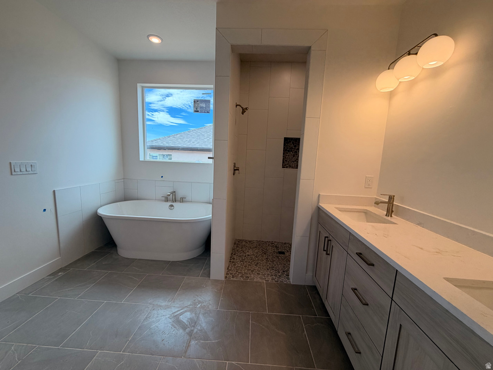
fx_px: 199
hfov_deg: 102.1
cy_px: 185
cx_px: 246
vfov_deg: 85.7
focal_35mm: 14
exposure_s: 1/186
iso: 50
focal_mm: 2.22
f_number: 2.2
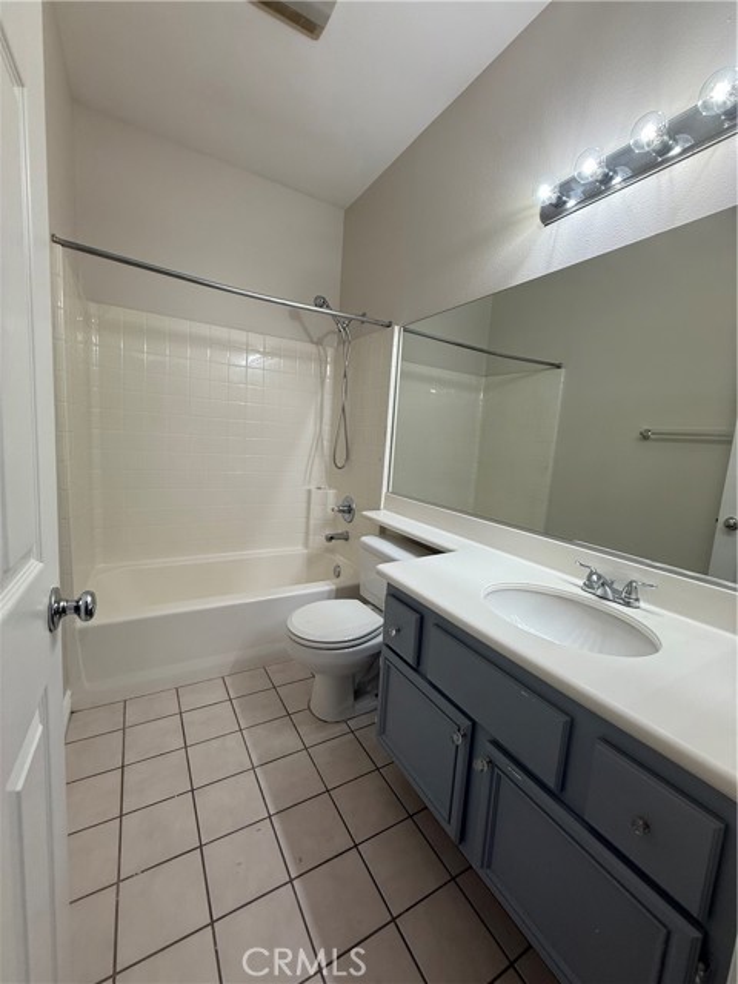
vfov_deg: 102.1
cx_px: 369
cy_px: 492
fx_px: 398
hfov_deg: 85.7
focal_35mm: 14
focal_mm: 2.22
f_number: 2.2
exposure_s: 1/120
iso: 80
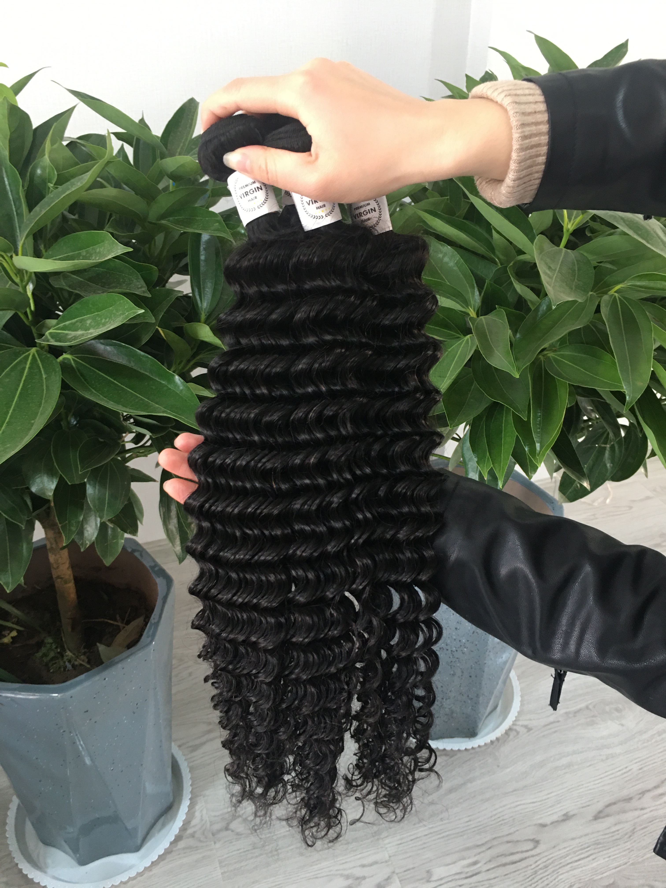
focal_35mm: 29
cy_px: 444
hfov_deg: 48.2
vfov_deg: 61.7
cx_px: 333
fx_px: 744
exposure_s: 1/15
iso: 50
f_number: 2.2
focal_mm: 4.15
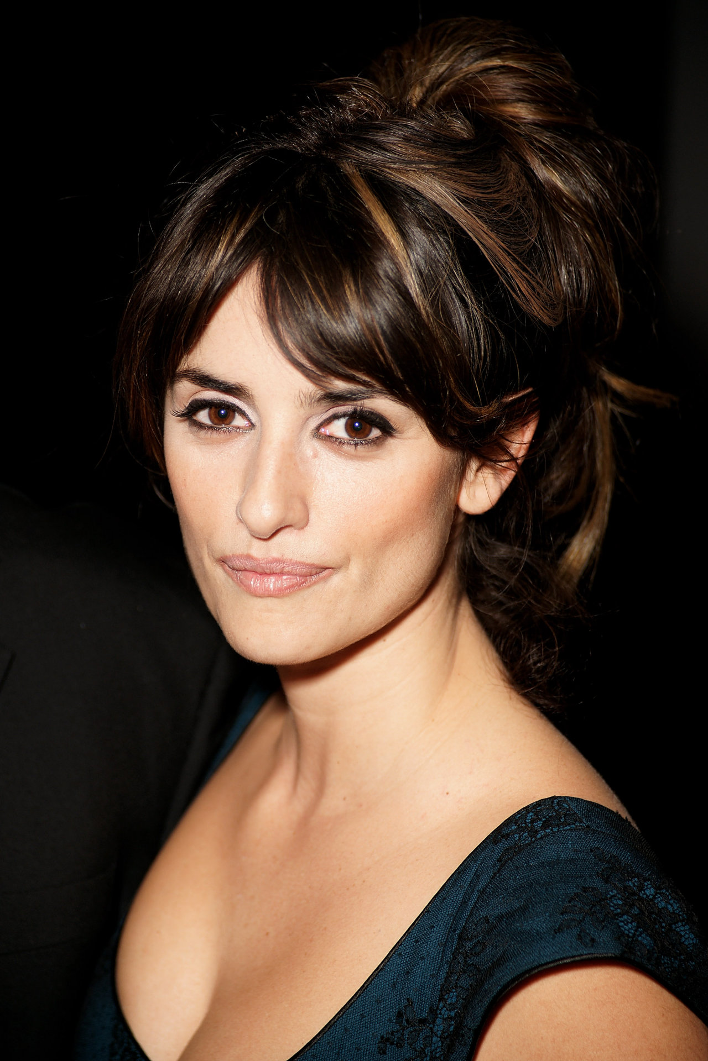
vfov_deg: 19.5
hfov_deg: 13.0
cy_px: 530
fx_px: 3097
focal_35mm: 105
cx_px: 354
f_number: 5
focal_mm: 105
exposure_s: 1/60
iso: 200
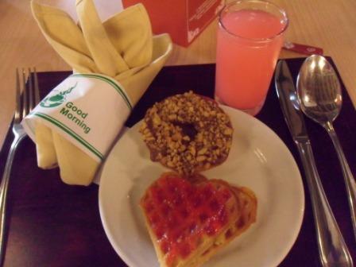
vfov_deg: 51.4
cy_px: 134
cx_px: 178
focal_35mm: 27
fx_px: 278
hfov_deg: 65.3
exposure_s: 1/15
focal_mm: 4.9
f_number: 3.5
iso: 800
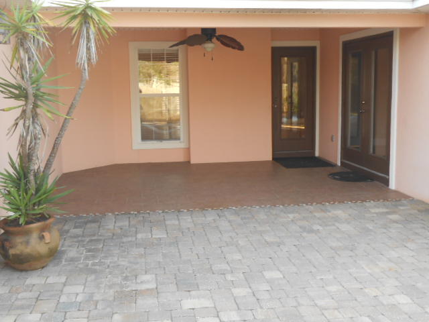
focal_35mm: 44
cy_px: 161
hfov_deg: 42.9
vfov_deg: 32.9
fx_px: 545
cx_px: 214
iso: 80
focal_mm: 7.8
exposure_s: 1/30
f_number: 4.5
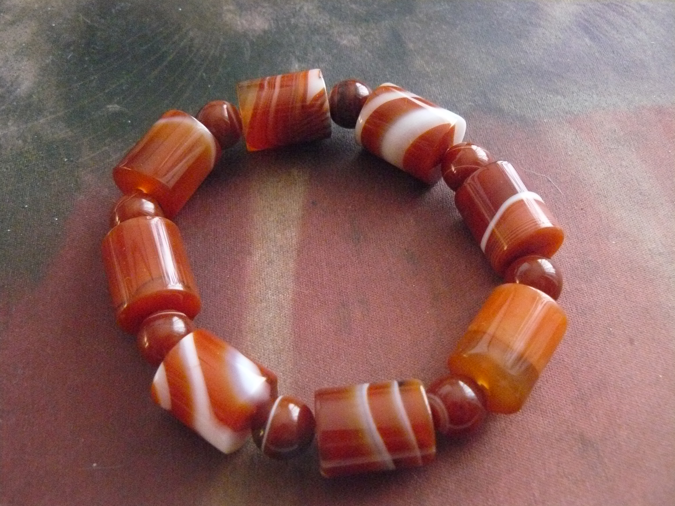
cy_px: 253
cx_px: 338
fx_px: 702
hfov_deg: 51.4
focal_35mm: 36
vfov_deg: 39.7
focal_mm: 6
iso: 800
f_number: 2.8
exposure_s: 1/8
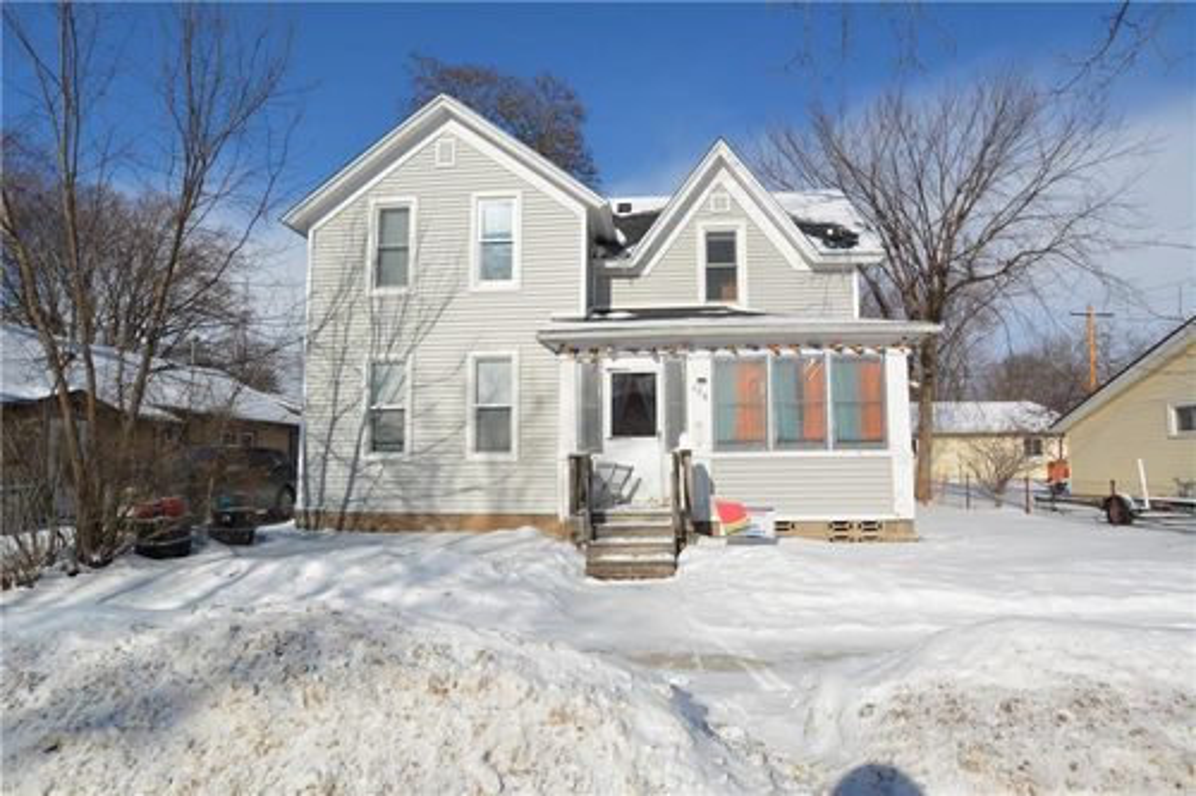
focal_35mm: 20
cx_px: 598
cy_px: 398
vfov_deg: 63.2
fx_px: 648
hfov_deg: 85.4
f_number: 9
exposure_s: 1/400
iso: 100
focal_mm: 13
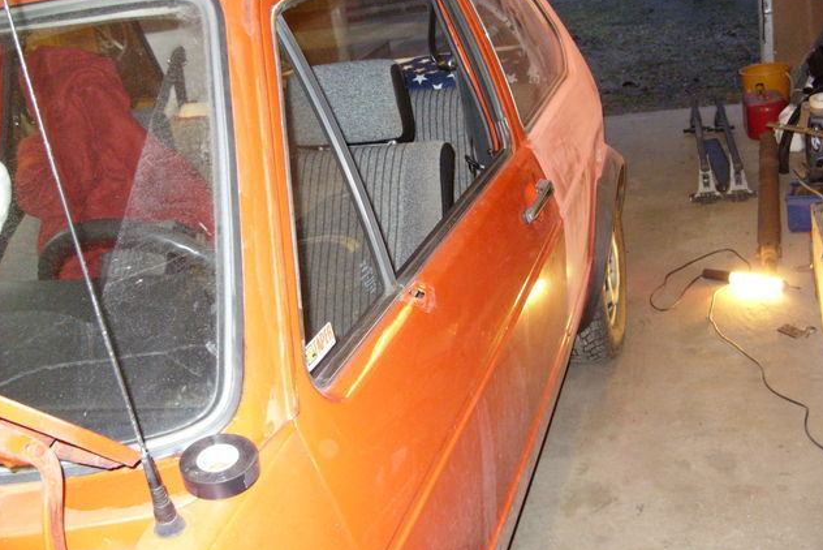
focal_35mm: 40
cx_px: 414
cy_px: 295
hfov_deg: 48.4
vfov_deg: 33.4
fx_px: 915
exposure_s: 1/30
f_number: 2.8
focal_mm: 6.3
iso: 400
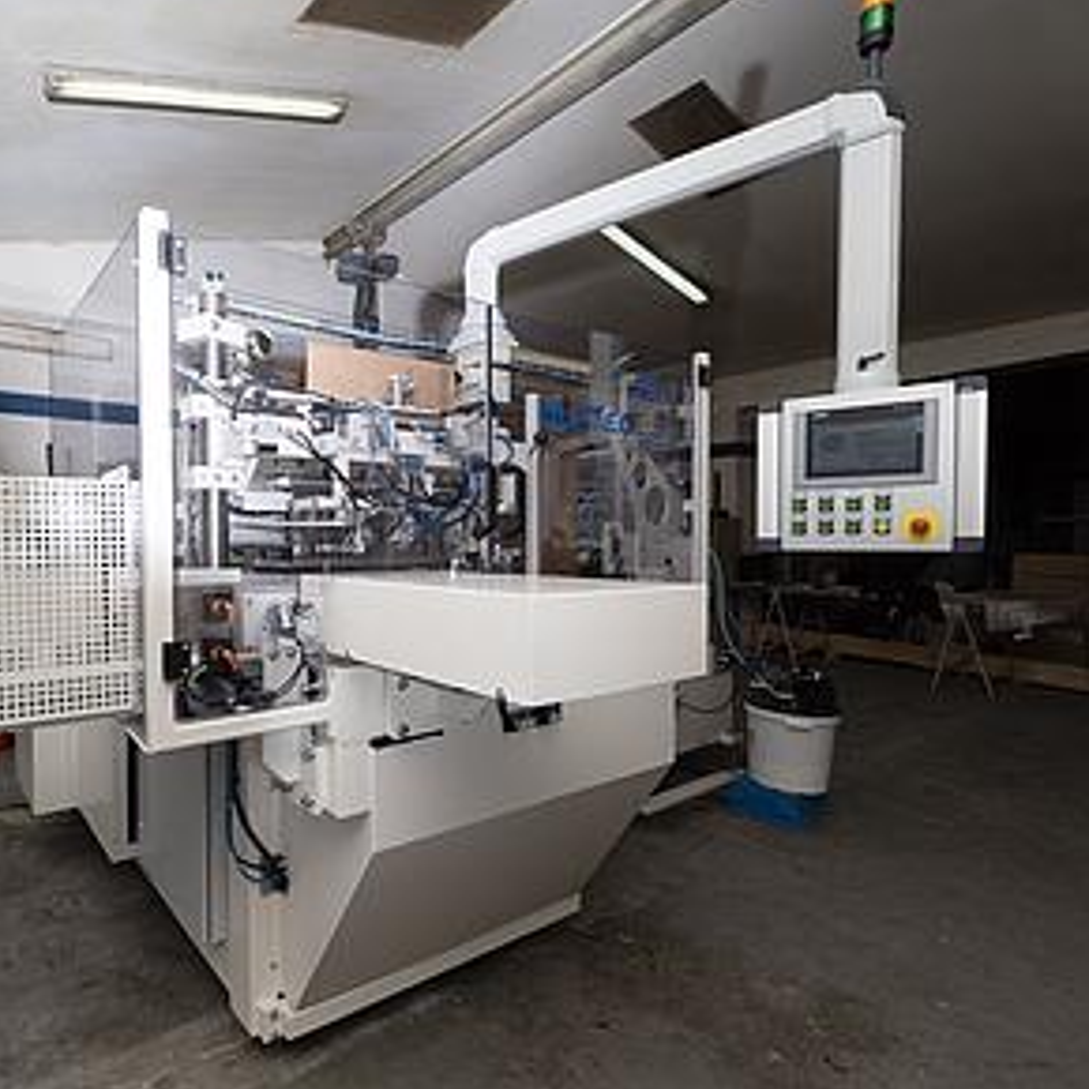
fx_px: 641
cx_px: 334
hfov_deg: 77.2
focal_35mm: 18
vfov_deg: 80.7
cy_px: 546
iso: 200
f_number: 10
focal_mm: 7
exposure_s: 1/160
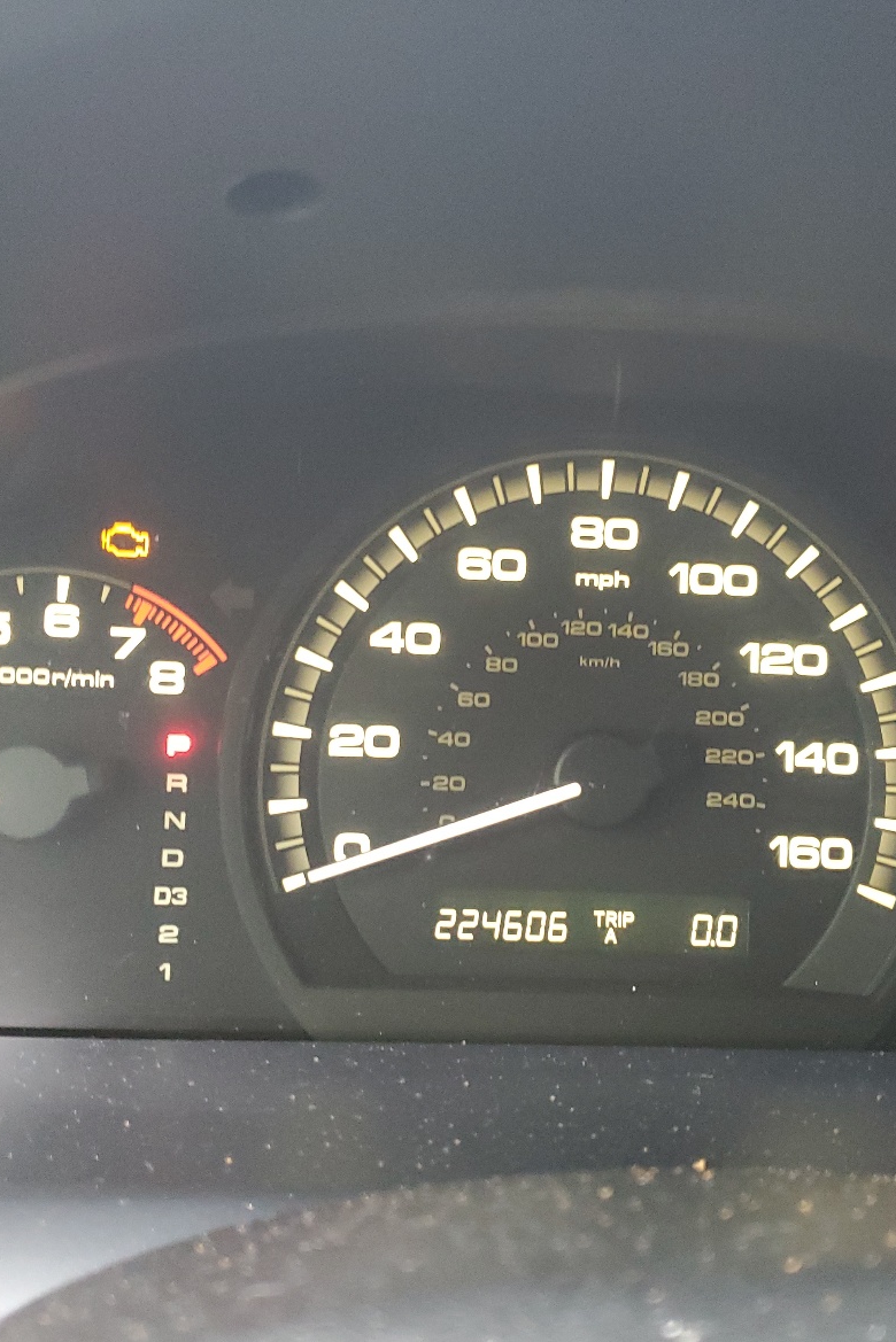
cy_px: 683
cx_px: 520
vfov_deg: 51.9
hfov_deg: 35.9
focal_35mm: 37
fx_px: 1380
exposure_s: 1/50
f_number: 1.5
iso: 409
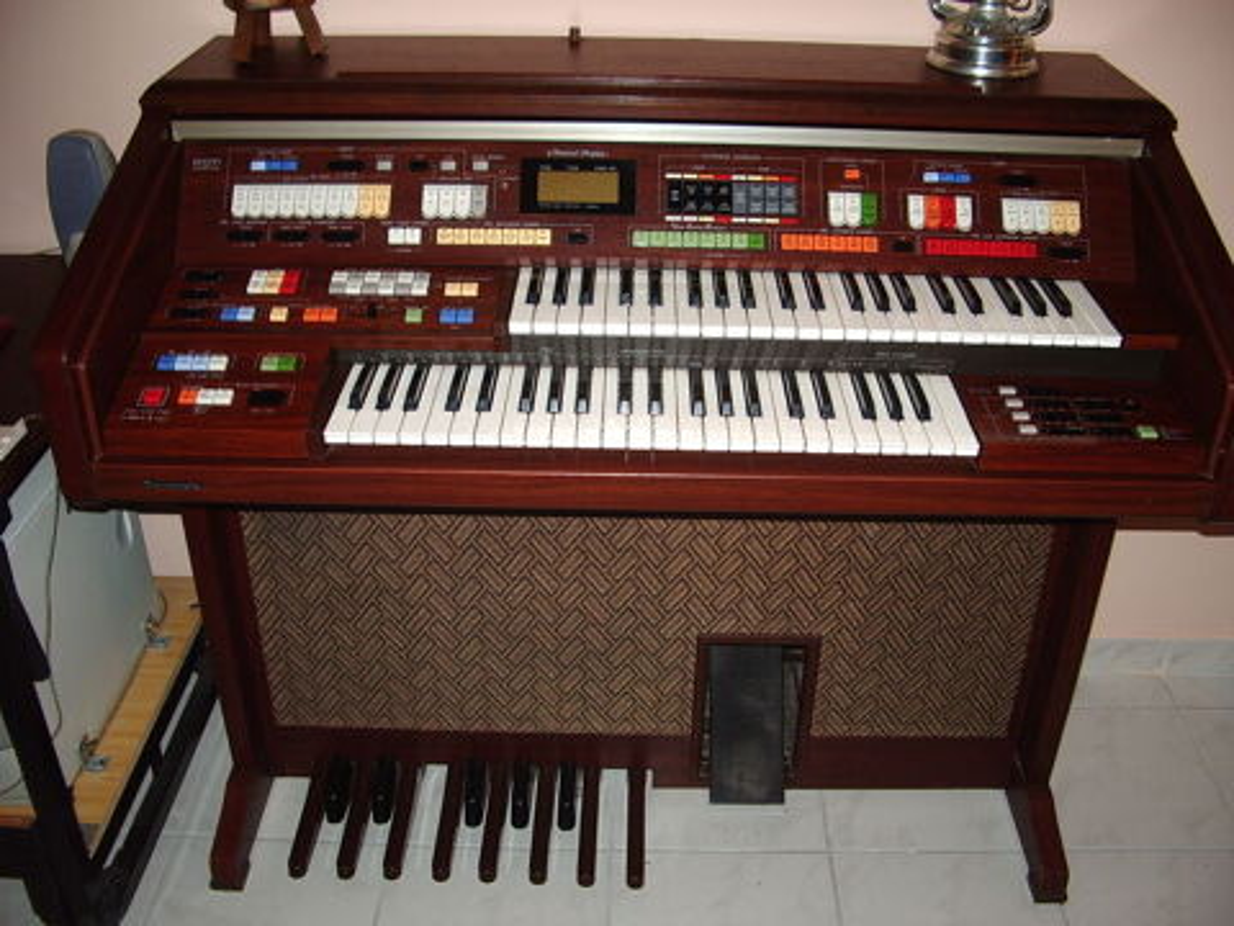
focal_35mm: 35
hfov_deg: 52.6
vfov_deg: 40.7
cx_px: 617
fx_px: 1248
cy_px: 463
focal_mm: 5.8
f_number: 2.6
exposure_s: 1/40
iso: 100
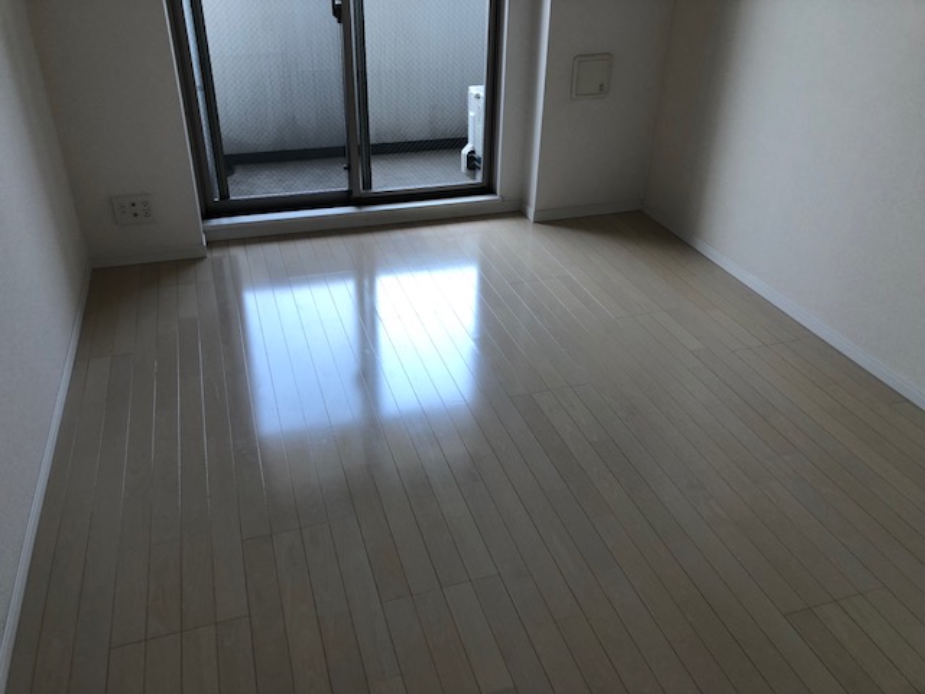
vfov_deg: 49.7
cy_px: 347
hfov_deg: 63.4
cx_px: 462
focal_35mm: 28
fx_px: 748
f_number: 1.8
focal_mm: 3.99
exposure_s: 1/100
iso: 40
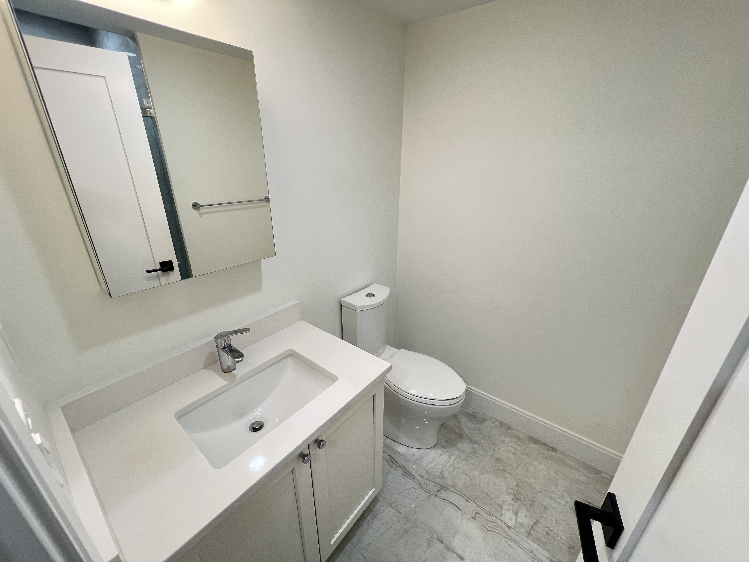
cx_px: 374
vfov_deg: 89.9
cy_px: 281
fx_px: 281
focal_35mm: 13
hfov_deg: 106.2
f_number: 1.8
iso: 160
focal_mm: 1.57
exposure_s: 1/60
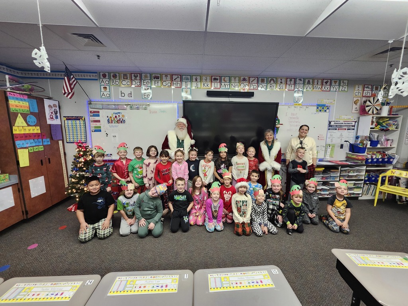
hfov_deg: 106.2
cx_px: 204
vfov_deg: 89.9
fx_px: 153
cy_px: 153
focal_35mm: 13
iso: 250
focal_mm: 1.74
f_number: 2.2
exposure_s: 1/60
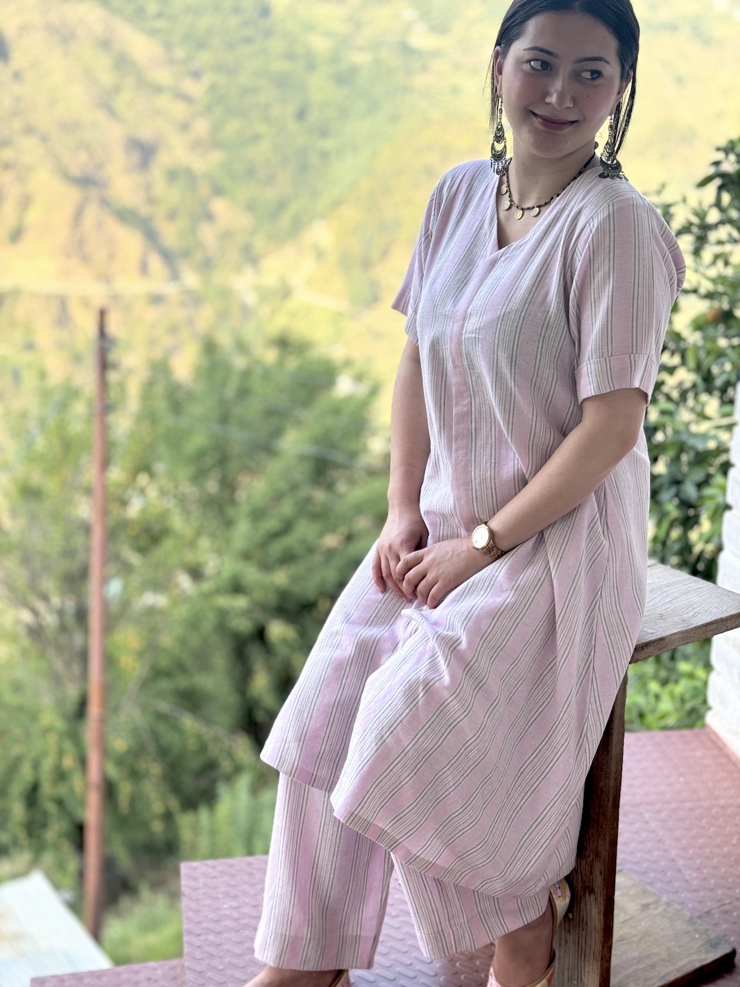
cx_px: 370
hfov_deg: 30.3
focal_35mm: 48
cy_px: 494
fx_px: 1368
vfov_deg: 39.7
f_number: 1.78
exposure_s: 1/442
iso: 64
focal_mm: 6.76
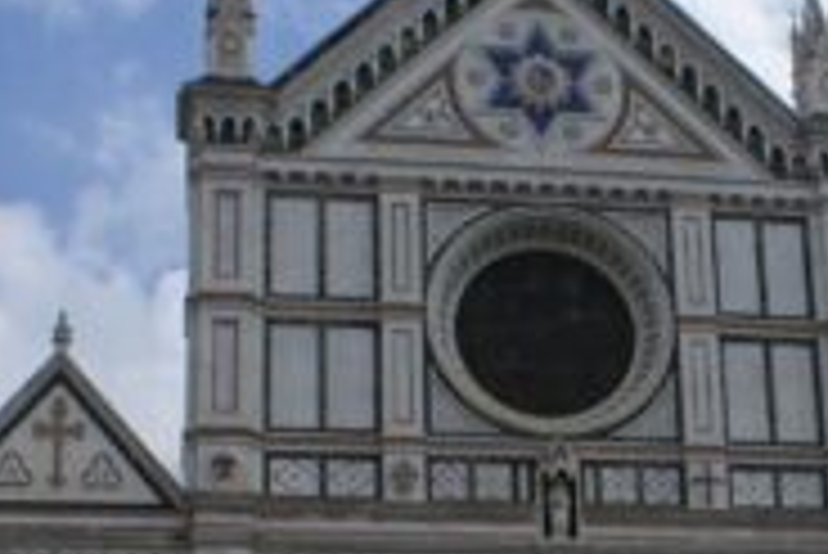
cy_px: 631
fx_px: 2026
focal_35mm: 88
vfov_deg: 15.1
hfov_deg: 22.8
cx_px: 662
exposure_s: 1/250
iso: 100
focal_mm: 18
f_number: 10
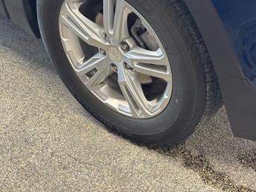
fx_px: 517
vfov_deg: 20.9
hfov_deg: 27.7
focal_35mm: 70
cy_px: 59
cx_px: 152
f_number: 1.78
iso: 250
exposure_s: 1/60
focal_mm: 6.76
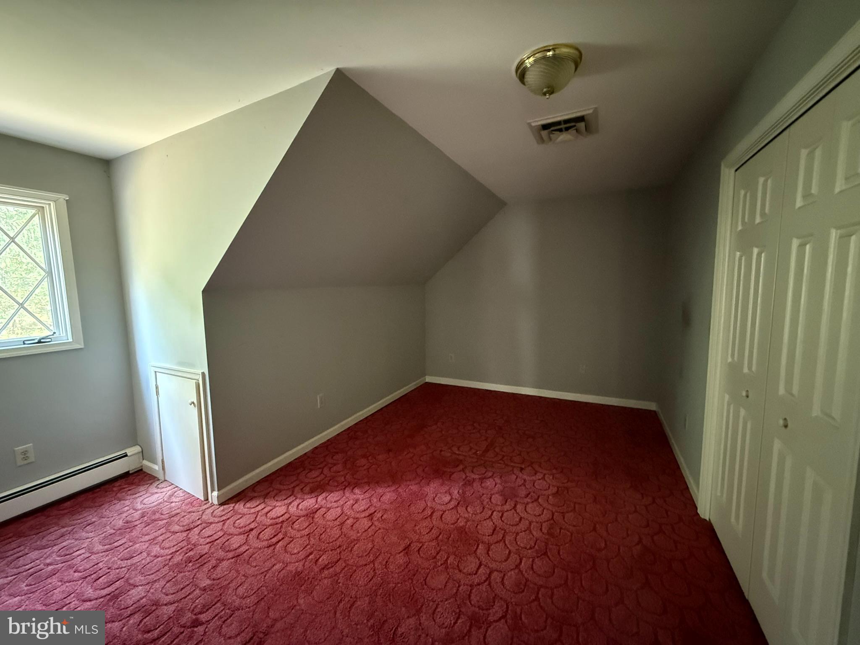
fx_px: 348
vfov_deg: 85.7
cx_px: 430
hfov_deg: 102.1
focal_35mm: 14
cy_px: 322
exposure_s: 1/30
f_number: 2.2
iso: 1600
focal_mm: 2.22
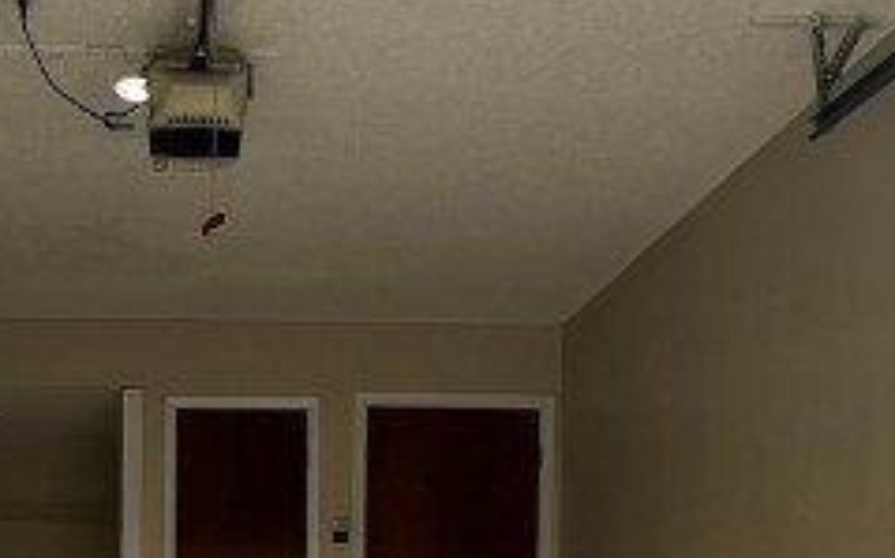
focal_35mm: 59
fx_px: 1438
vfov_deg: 20.3
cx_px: 191
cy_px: 700
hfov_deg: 33.6
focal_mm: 1.57
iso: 32
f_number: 1.8
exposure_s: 1/125
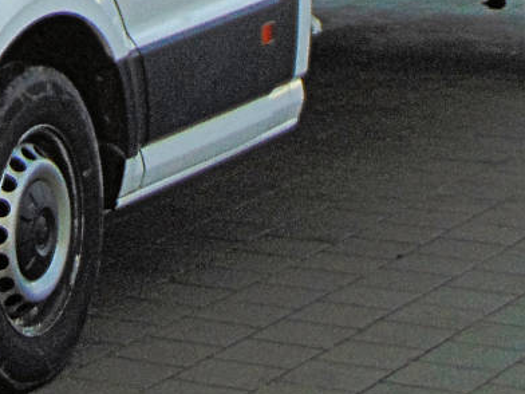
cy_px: -350
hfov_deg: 9.6
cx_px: -63
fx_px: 3094
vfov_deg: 7.1
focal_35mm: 204
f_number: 3.5
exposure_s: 1/125
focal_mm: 9
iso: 80
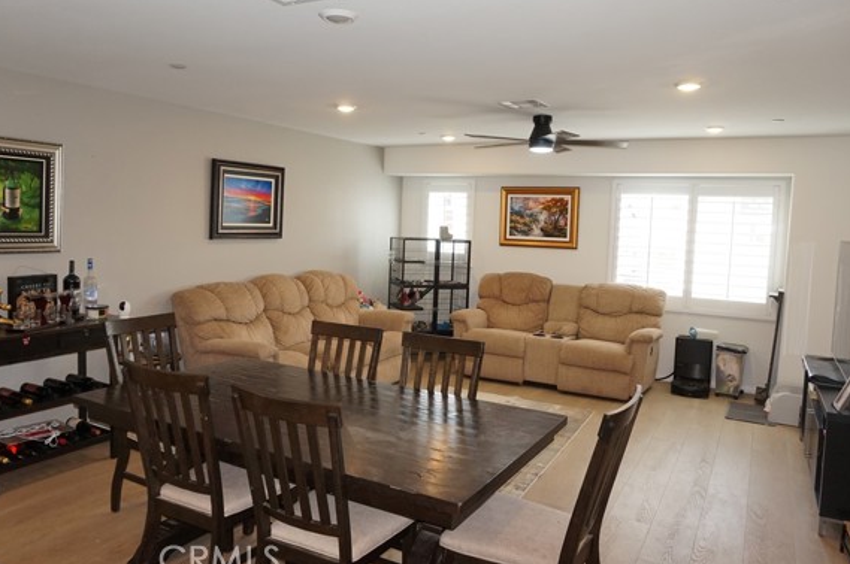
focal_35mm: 27
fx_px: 637
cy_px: 263
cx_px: 414
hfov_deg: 67.4
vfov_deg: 47.8
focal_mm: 16
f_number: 4
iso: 640
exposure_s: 1/160
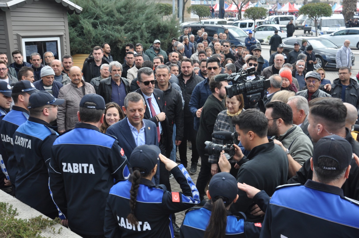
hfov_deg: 41.2
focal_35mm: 48
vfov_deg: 28.0
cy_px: 119
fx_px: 478
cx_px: 180
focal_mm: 32
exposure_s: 1/80
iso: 200
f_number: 9
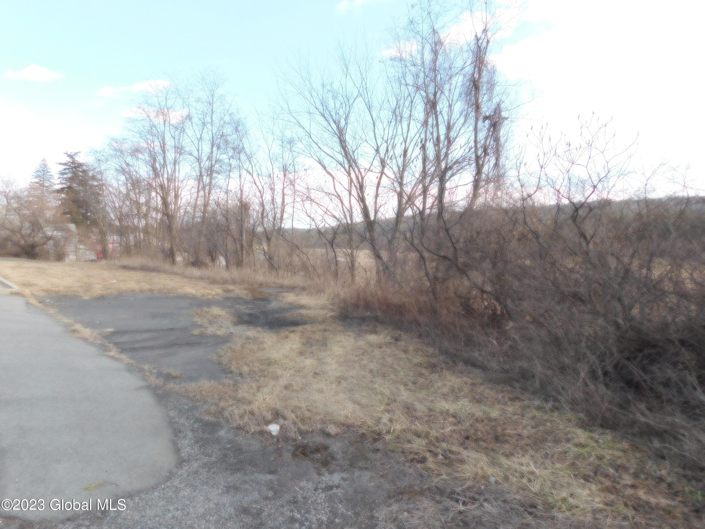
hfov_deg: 73.9
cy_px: 264
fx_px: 468
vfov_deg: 58.9
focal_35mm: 23
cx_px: 352
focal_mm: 4
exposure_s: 1/500
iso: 125
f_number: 3
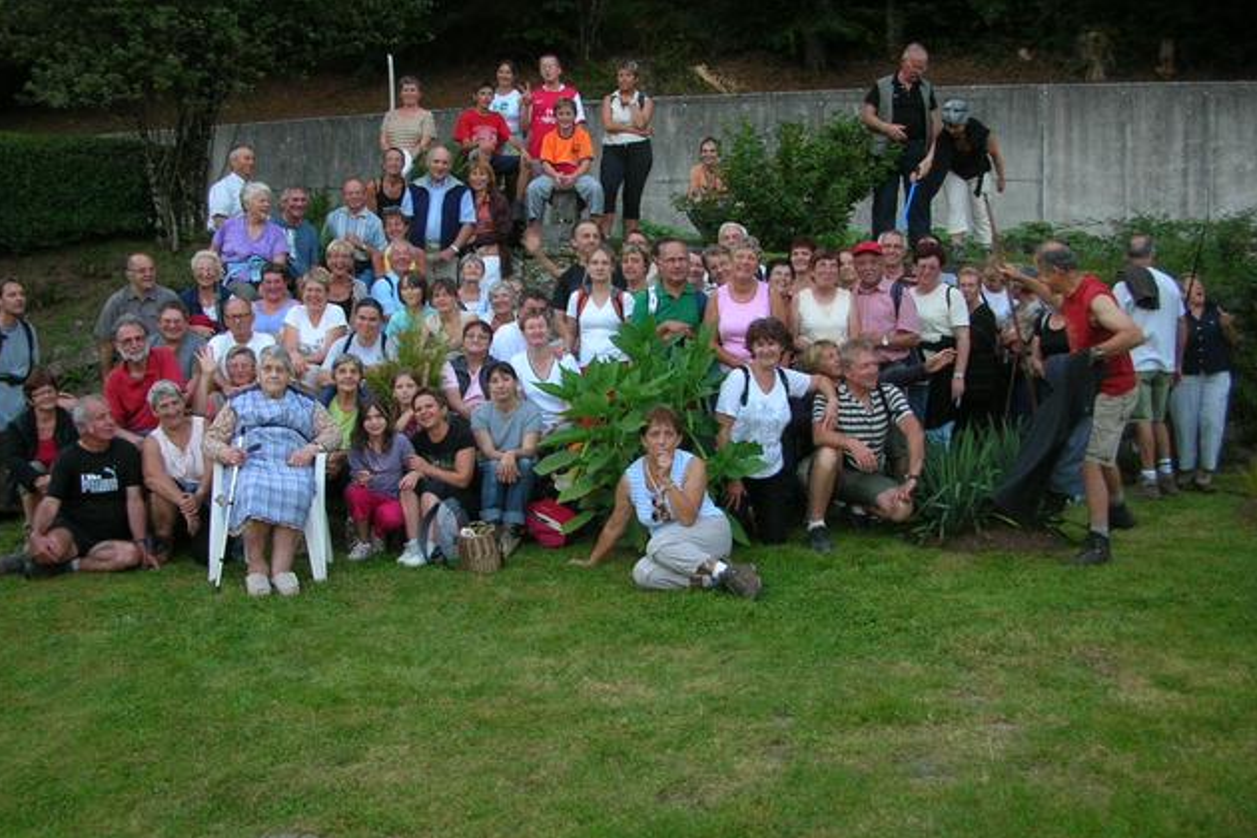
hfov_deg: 51.9
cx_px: 623
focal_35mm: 37
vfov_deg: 35.9
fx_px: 1292
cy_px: 443
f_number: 2.8
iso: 54
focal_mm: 5.8
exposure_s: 1/30
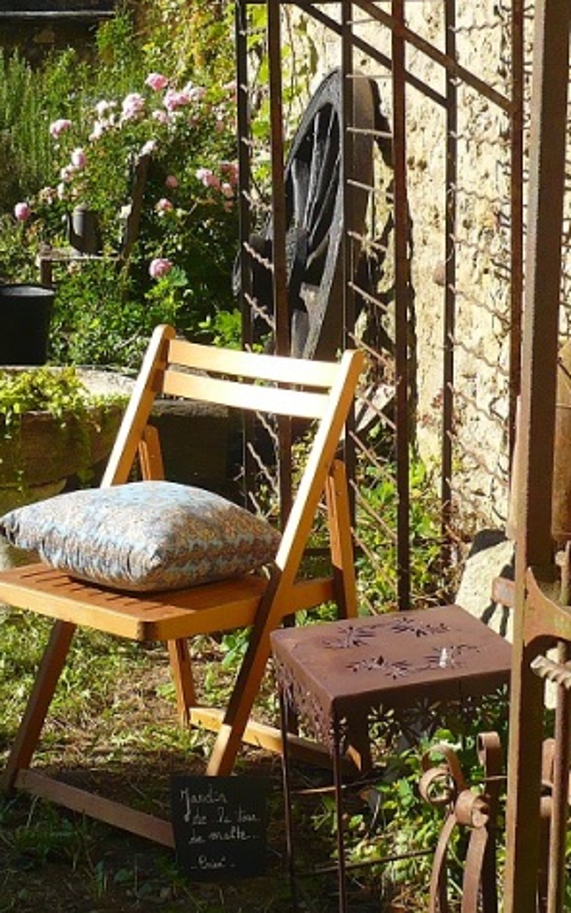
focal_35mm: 66
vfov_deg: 31.1
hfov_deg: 19.7
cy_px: 459
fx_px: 1642
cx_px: 299
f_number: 8
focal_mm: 5.8
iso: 100
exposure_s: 1/125
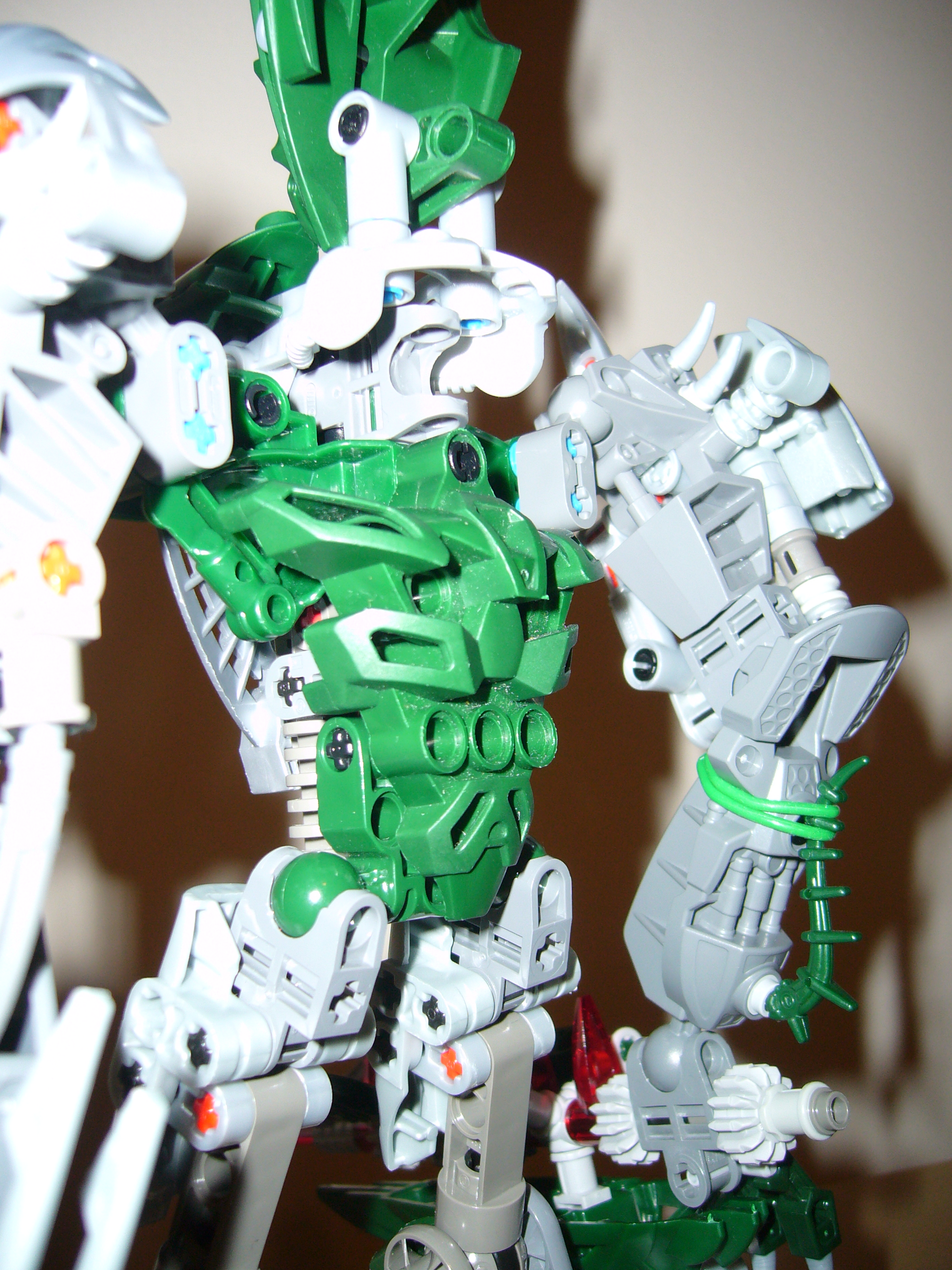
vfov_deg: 52.6
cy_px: 635
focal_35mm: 35
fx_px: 1283
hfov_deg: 40.7
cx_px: 476
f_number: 2.8
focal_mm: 5.8
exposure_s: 1/30
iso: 100
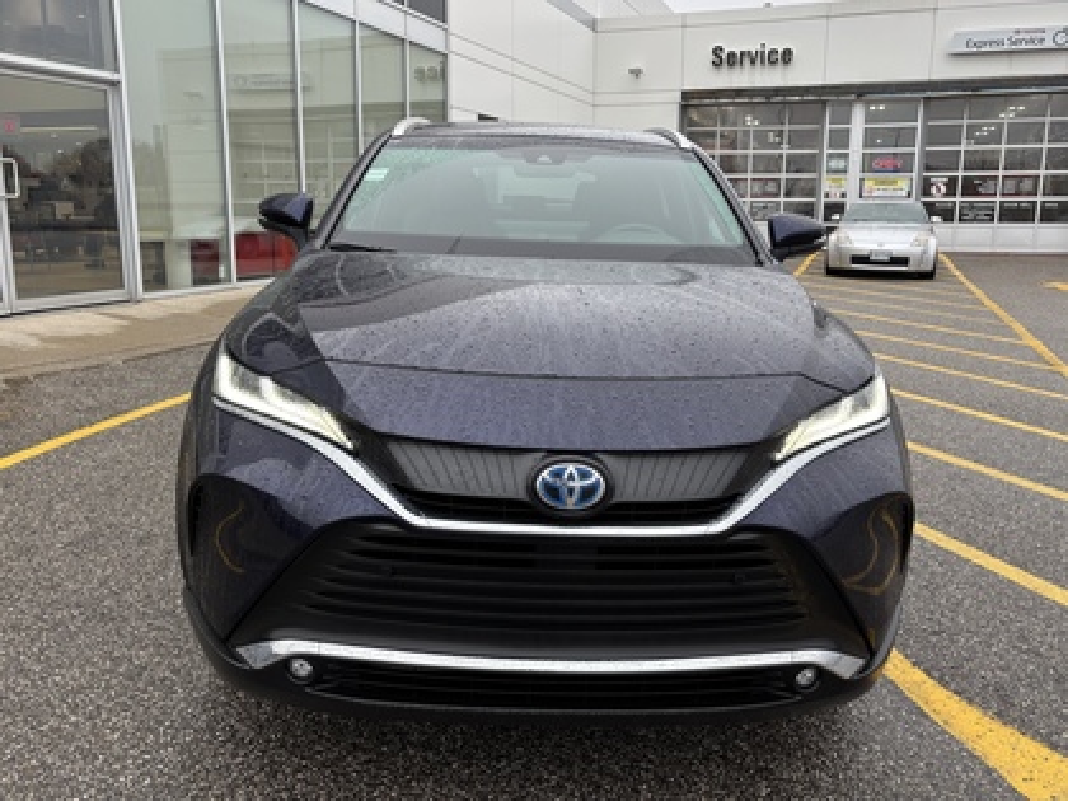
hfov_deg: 67.3
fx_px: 802
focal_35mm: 26
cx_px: 534
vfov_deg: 53.1
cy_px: 400
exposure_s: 1/224
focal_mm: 5.96
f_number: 1.6
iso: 40
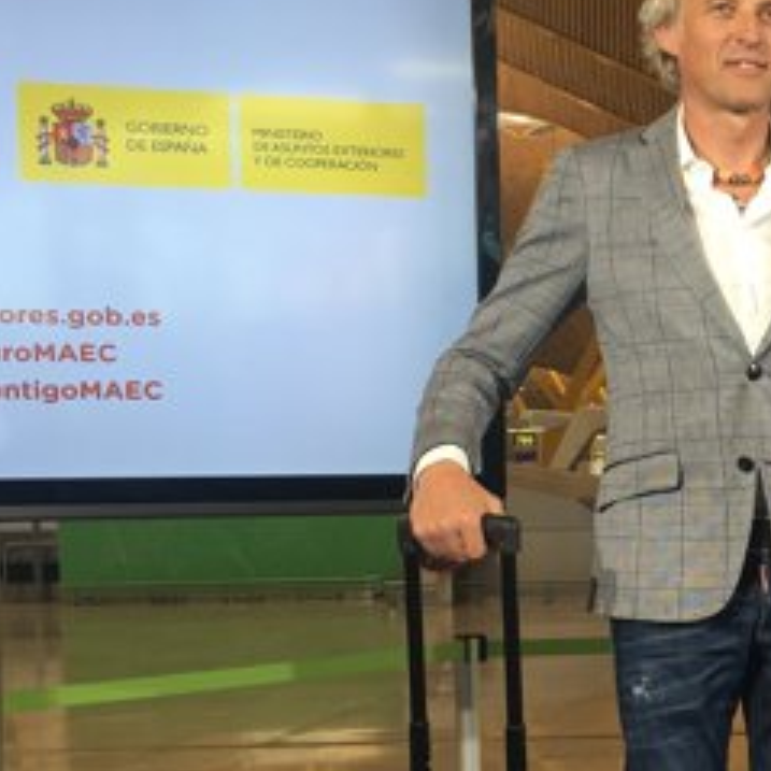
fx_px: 1865
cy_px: 526
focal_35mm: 74
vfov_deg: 23.2
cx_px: 1006
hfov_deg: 21.2
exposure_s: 1/50
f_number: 2.2
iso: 25
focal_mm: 4.15
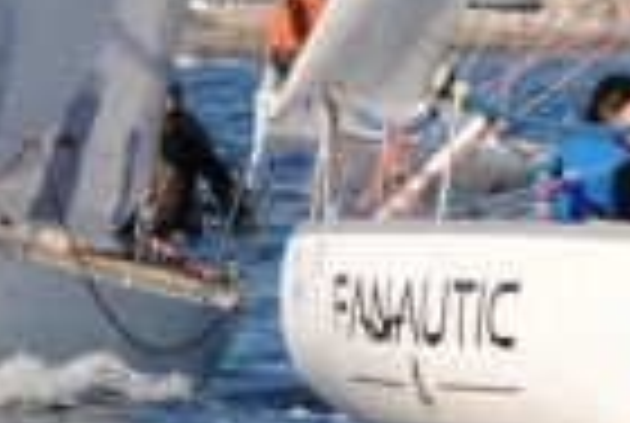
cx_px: 742
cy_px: 209
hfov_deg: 2.4
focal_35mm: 843
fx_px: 14784
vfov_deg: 1.6
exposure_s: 1/640
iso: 100
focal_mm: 98
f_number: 6.3
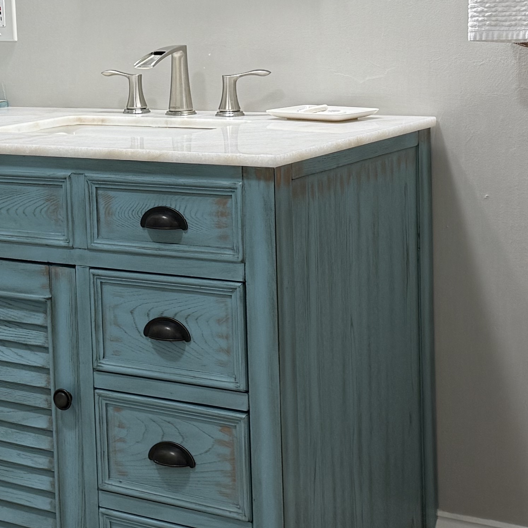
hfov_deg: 21.2
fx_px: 1398
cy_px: 150
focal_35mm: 81
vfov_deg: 21.3
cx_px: 116
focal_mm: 6.76
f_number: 1.78
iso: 125
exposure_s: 1/60
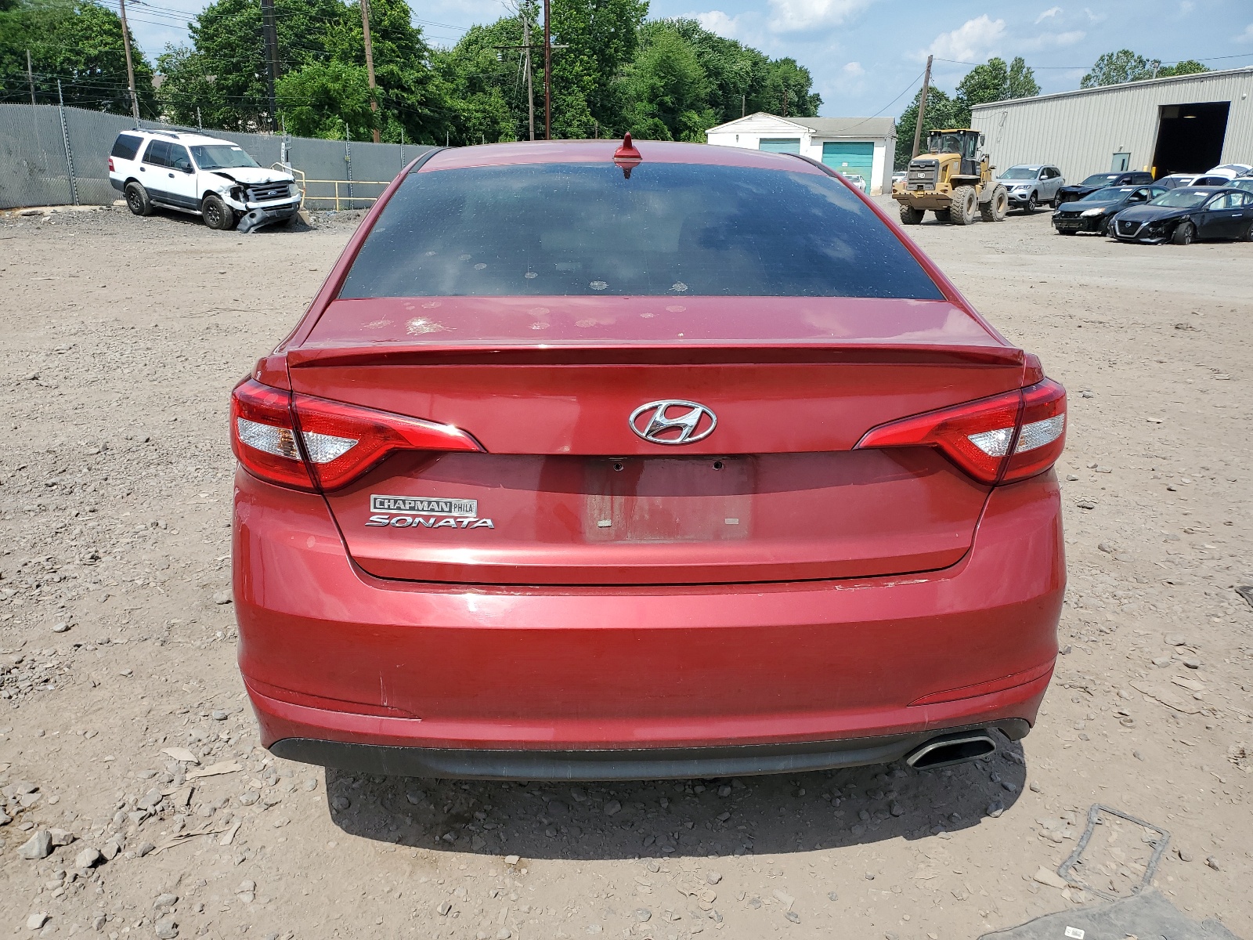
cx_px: 626
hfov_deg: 67.3
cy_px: 470
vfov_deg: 53.1
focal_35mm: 26
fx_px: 941
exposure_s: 1/3333
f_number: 1.5
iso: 50
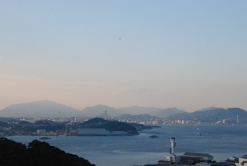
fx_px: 577
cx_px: 124
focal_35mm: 84
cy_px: 83
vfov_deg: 16.3
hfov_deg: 24.2
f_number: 11
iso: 1600
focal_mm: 56
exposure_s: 1/1250
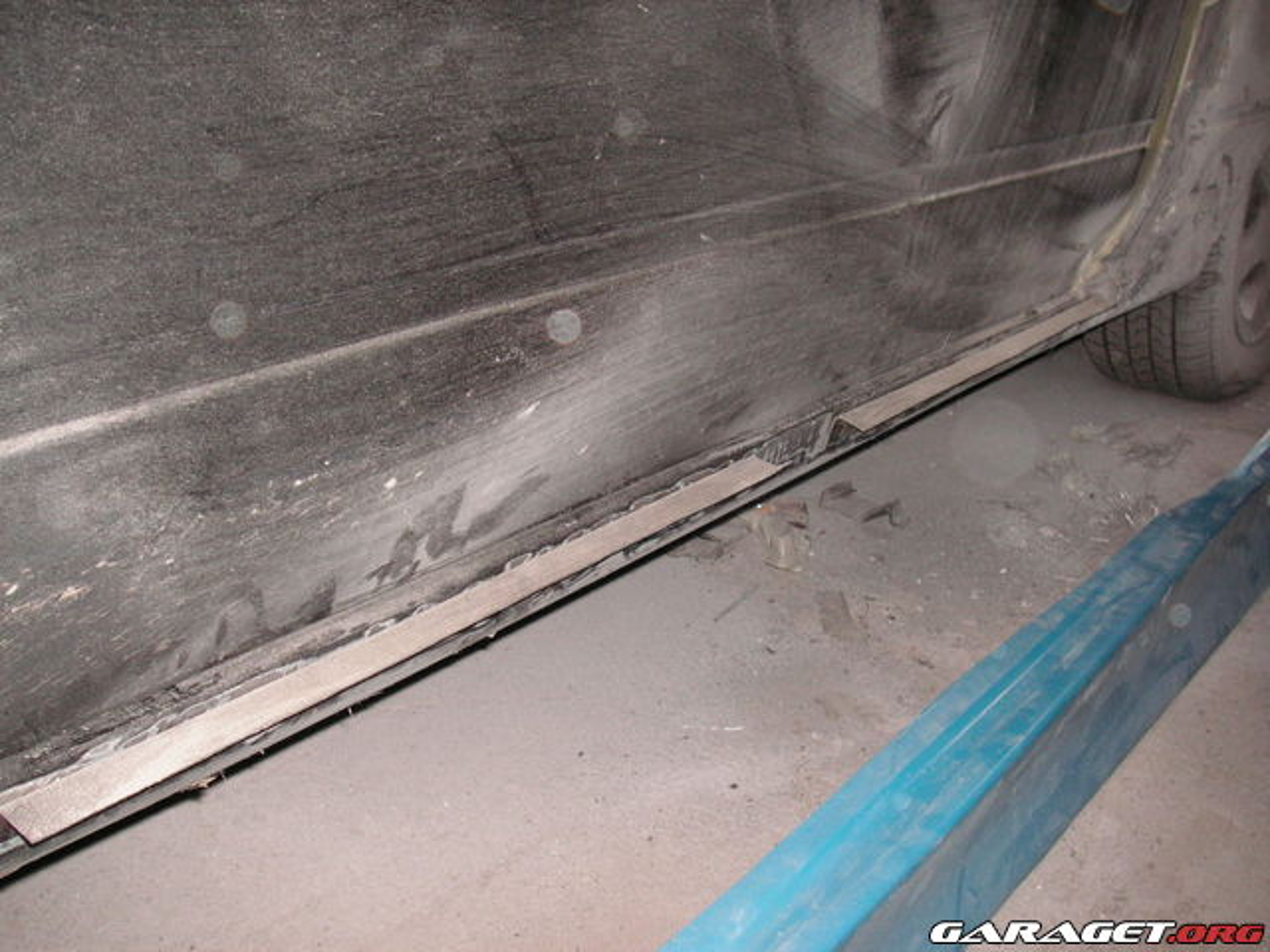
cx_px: 635
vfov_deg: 37.7
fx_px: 1394
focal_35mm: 38
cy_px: 476
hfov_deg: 49.0
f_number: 3.3
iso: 160
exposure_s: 1/45
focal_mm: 6.3
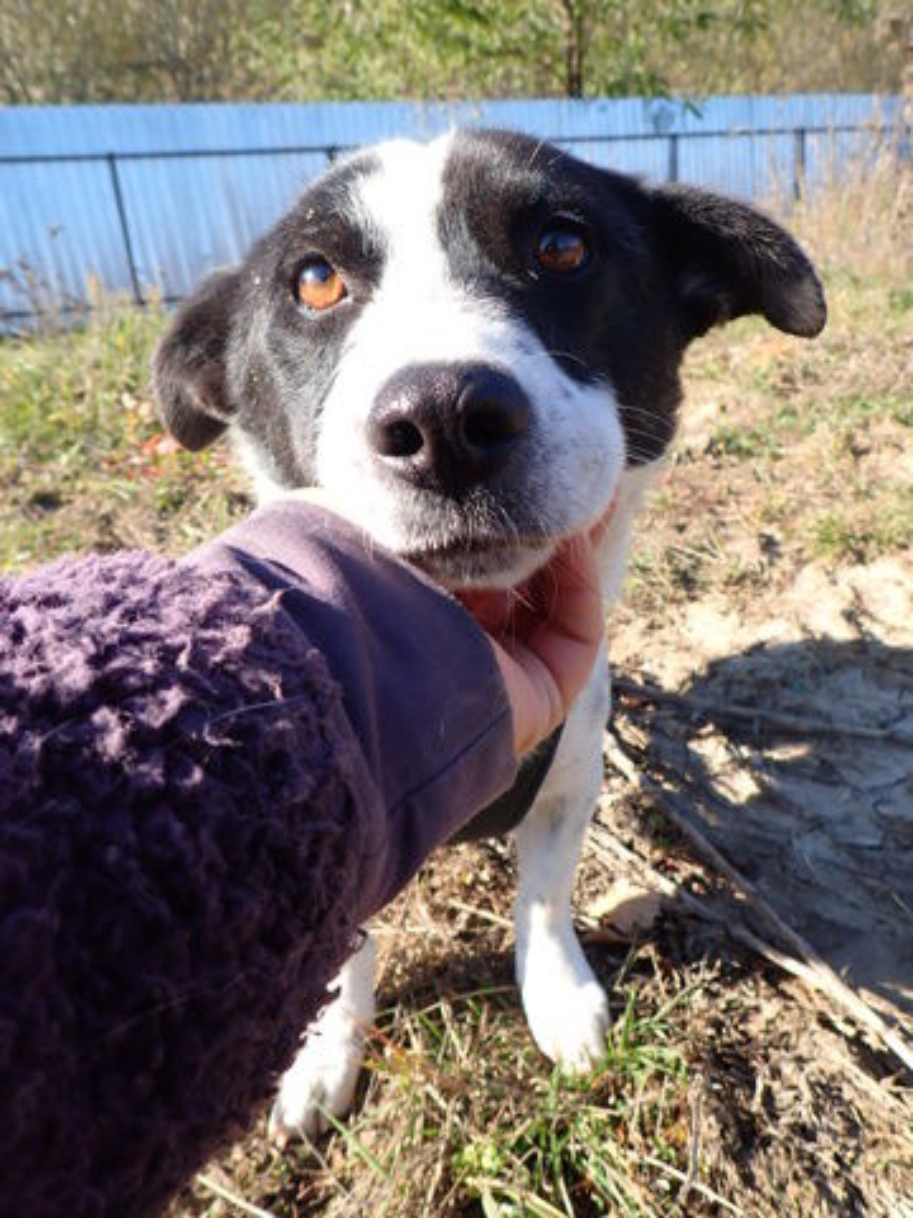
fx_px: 879
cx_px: 456
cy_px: 609
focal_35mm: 25
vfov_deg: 69.4
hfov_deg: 54.9
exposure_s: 1/1000
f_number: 2.8
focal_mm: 4.5
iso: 200
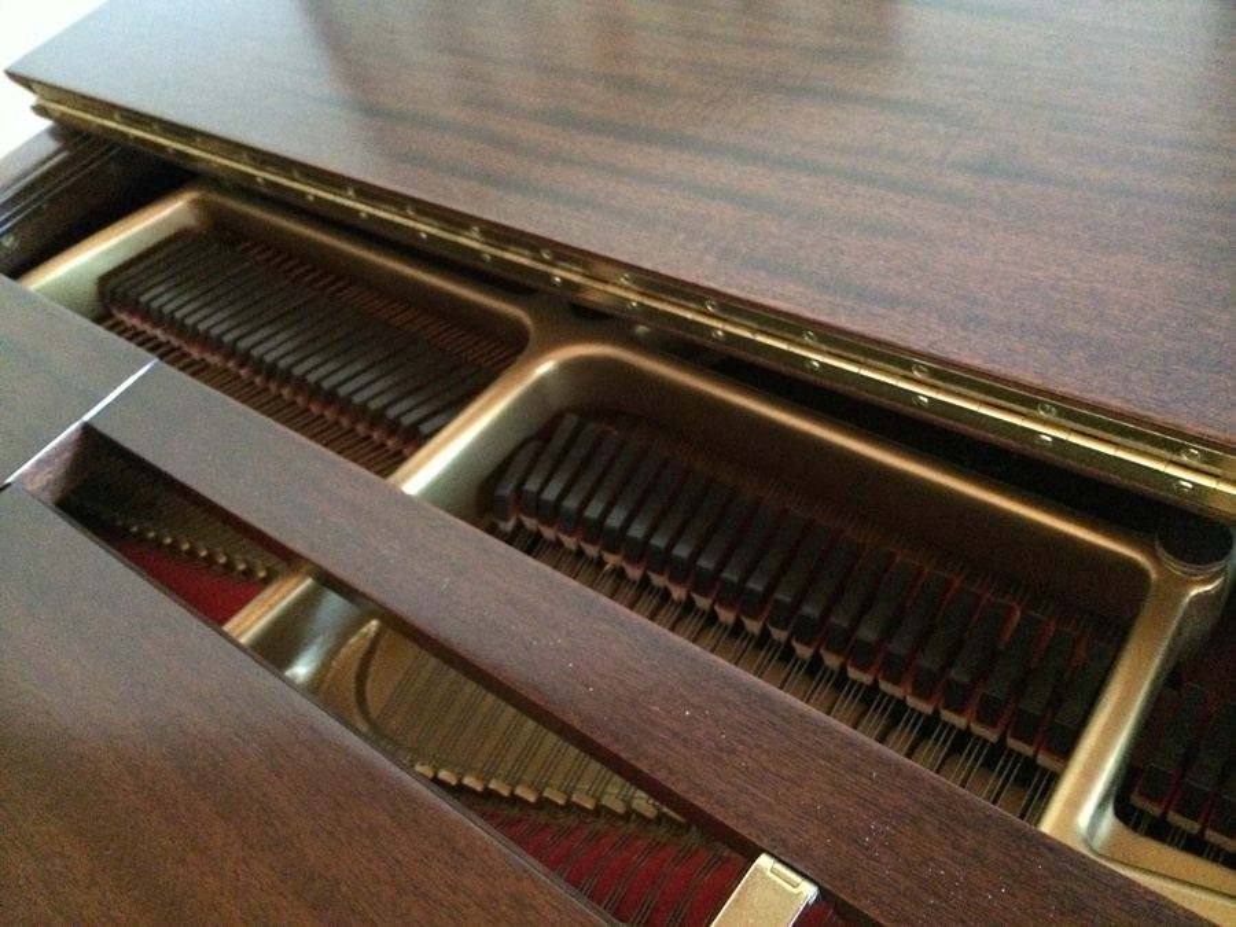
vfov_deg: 46.8
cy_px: 464
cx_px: 618
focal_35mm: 30
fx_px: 1071
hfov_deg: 60.0
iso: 1600
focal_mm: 4.12
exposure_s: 1/15
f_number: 2.2
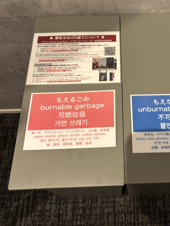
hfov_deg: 32.9
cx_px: 129
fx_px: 282
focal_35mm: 43
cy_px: 84
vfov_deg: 43.5
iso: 500
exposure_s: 1/53
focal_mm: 5.96
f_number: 1.6
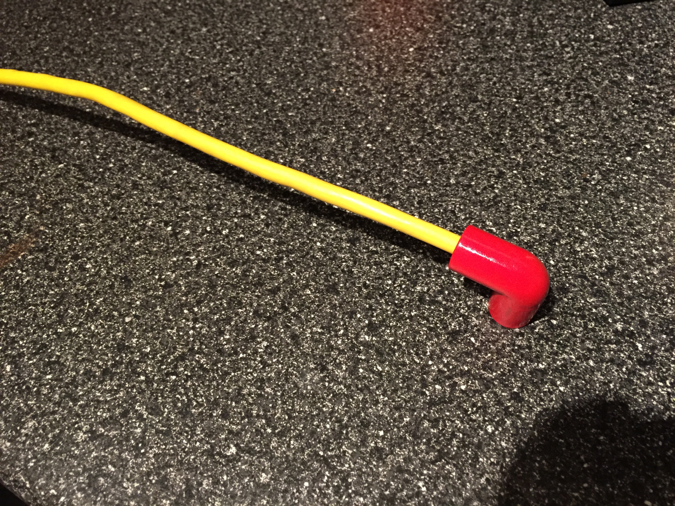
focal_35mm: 29
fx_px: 565
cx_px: 338
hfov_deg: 61.7
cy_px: 253
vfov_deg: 48.2
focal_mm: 4.15
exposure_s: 1/24
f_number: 2.2
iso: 250
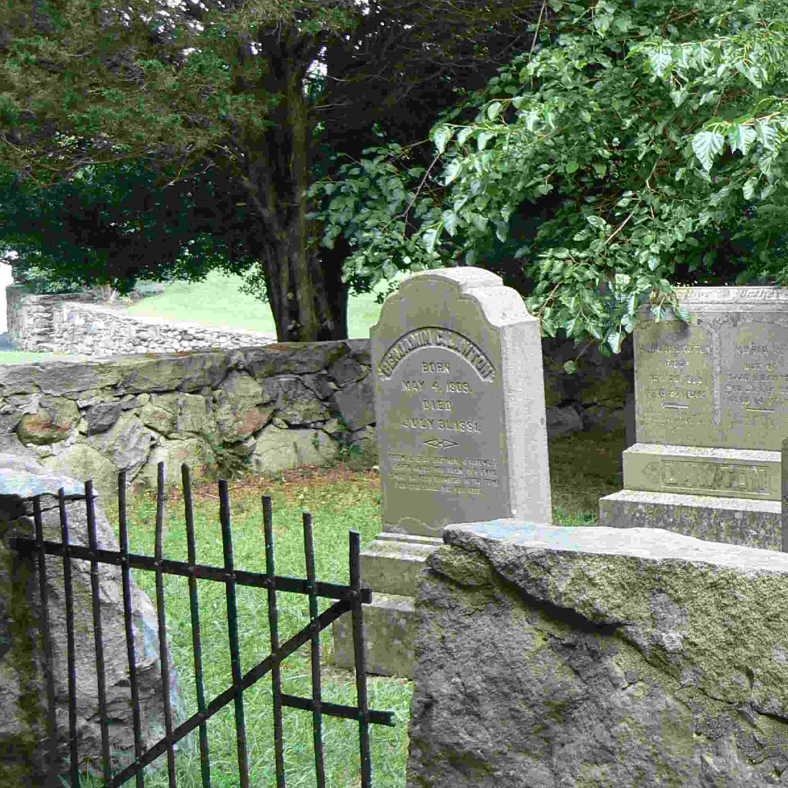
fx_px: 1623
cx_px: 749
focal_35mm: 63
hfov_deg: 26.2
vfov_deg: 27.3
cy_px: 443
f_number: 2.8
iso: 80
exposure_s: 1/50
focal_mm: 6
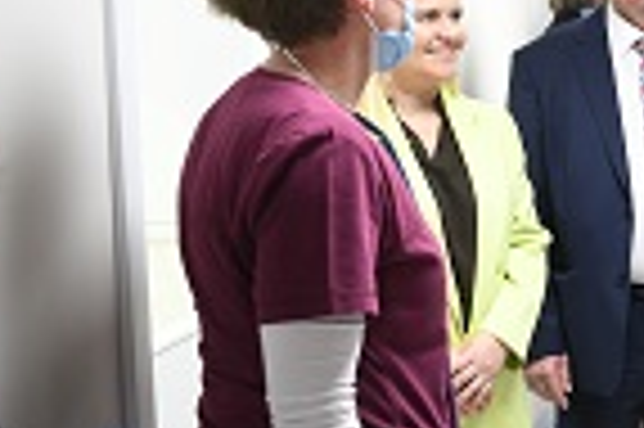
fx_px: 1501
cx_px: 829
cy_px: 117
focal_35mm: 84
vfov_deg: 16.2
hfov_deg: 21.9
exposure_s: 1/125
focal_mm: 30
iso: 800
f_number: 2.8
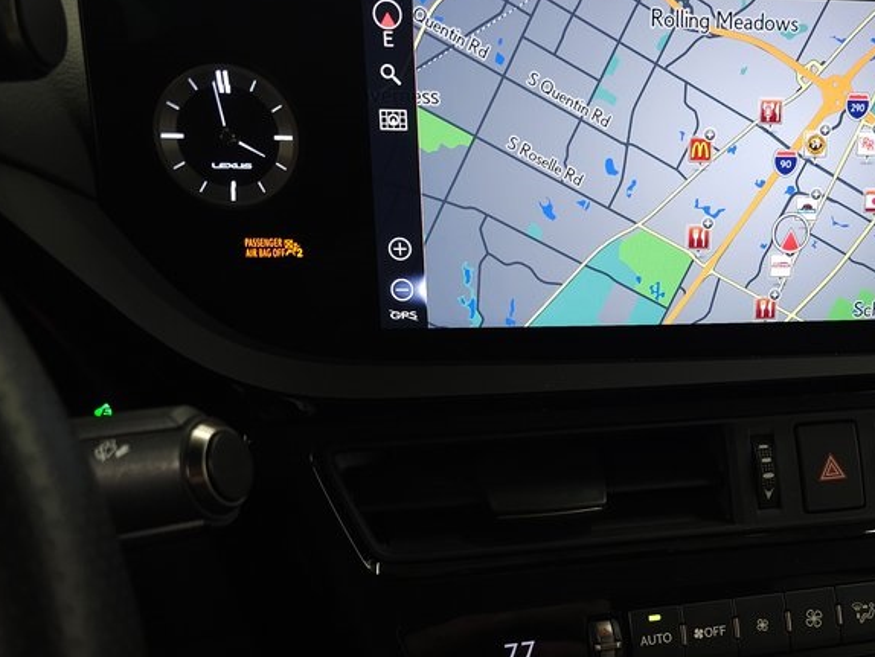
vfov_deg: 34.6
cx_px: 640
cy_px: 465
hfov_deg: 44.5
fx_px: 1037
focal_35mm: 41
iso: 125
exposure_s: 1/60
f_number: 1.7
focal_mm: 6.3
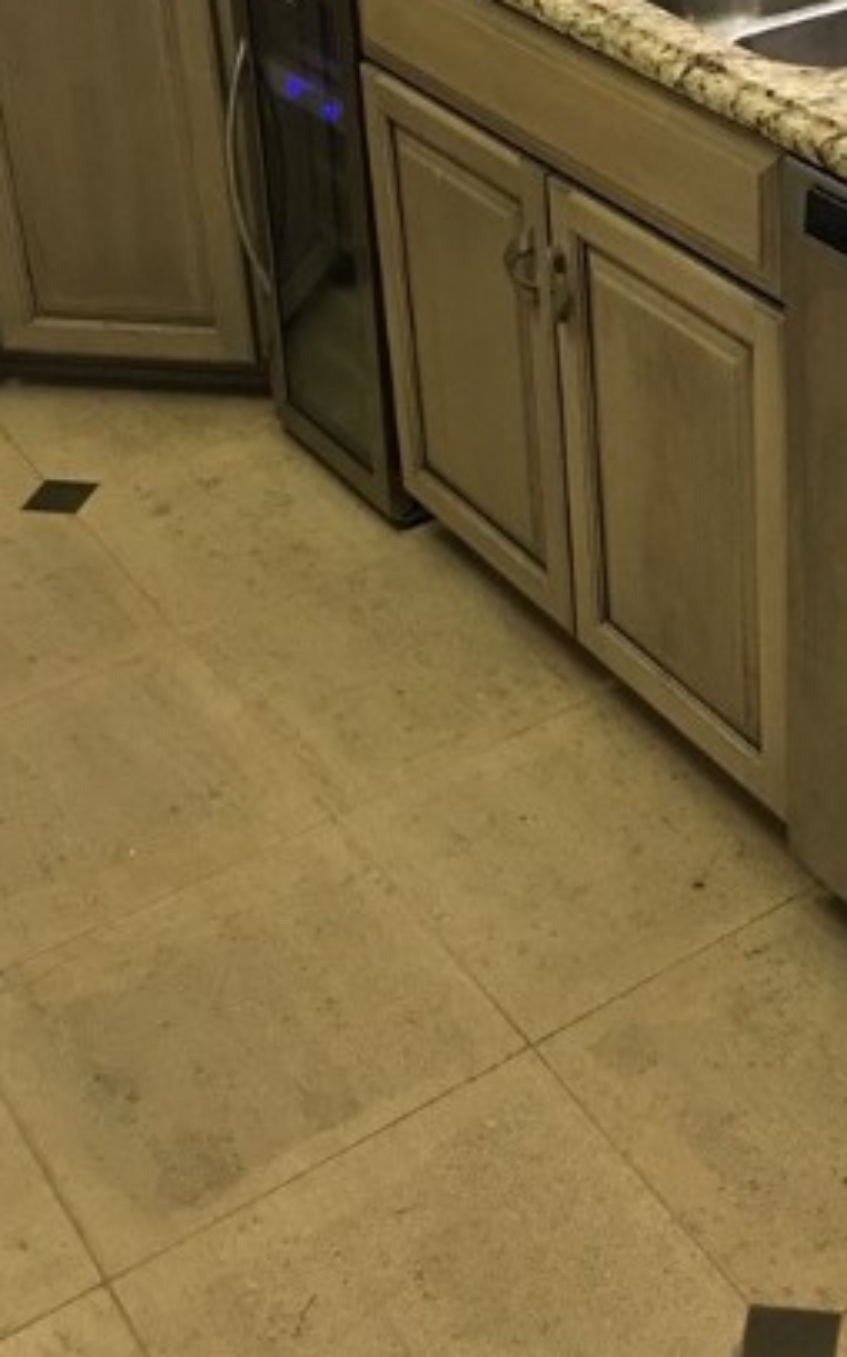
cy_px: 220
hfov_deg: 21.5
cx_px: 850
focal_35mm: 58
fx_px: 2144
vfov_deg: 33.8
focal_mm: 4.15
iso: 100
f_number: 2.2
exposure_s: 1/15
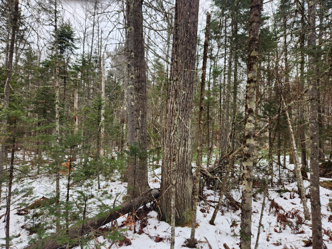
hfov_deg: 73.9
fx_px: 221
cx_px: 166
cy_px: 124
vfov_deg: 58.9
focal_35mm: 23
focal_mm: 5.4
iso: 25
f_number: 1.8
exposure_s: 1/180
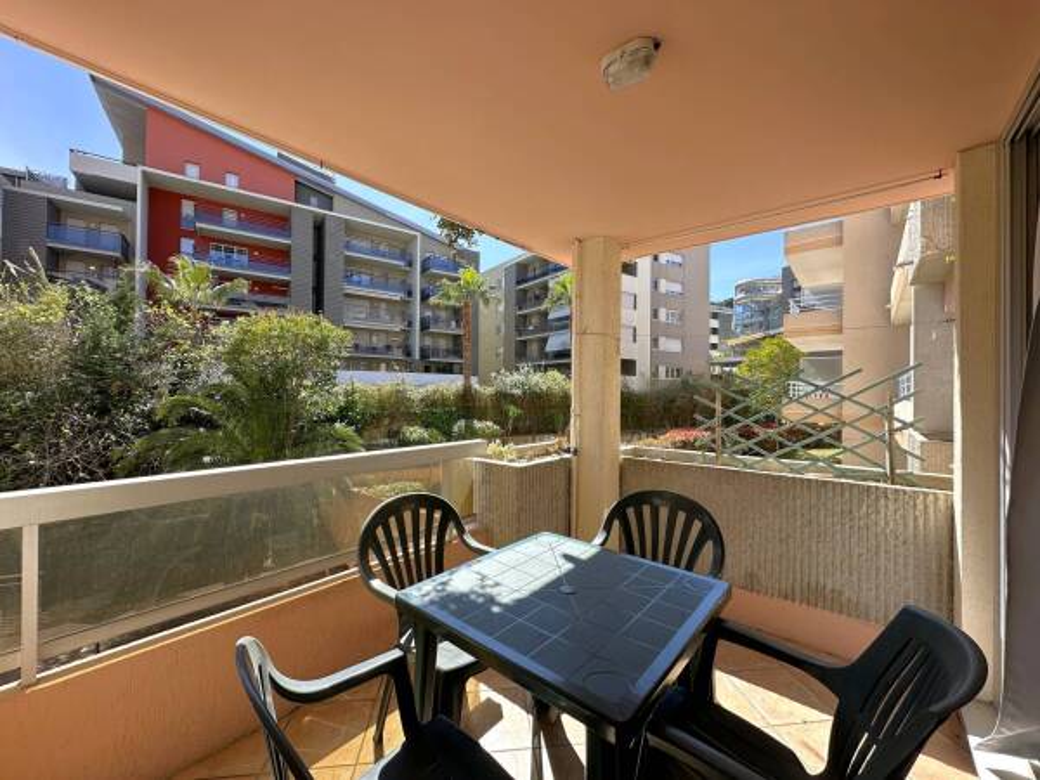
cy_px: 390
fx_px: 421
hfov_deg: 102.1
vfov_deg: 85.7
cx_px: 520
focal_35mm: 14
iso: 40
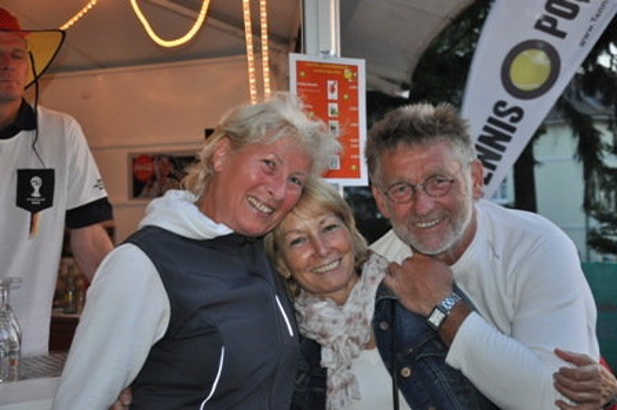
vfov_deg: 25.7
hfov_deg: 37.9
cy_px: 205
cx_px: 308
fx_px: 899
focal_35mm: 52
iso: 800
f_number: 4.5
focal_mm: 35
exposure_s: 1/60
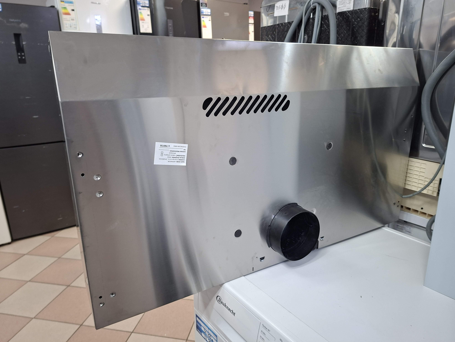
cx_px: 228
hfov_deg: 73.9
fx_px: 302
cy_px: 171
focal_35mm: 23
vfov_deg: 58.9
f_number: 1.8
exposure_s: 1/33
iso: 250
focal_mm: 5.54
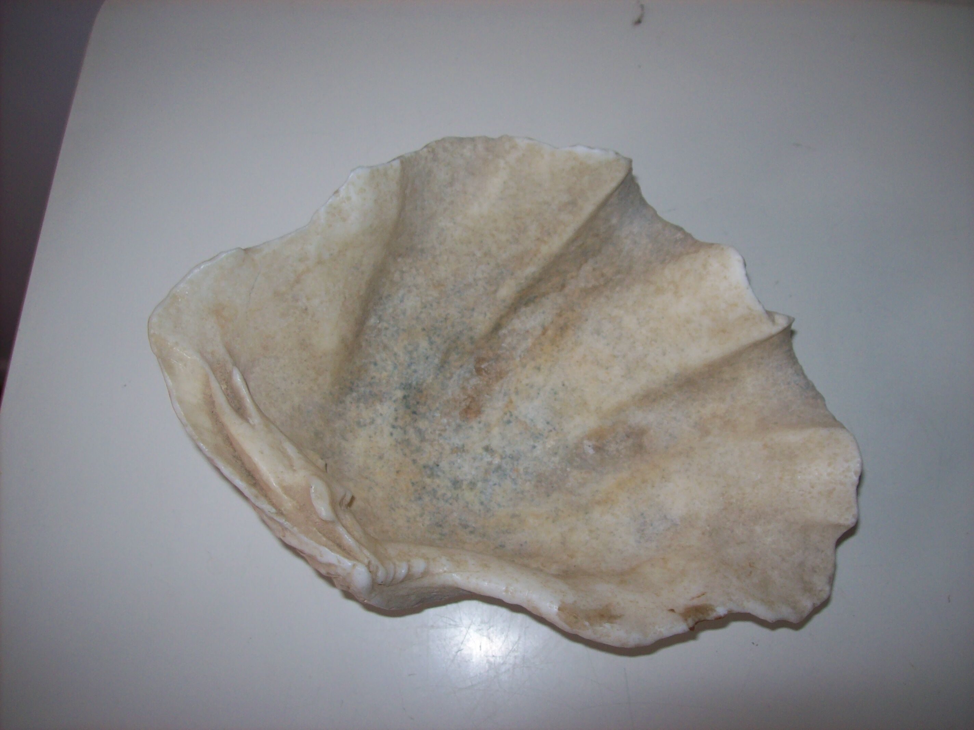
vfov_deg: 39.6
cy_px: 365
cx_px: 487
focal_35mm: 36
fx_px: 1013
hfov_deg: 51.4
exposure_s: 1/64
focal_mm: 6
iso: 80
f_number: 2.7
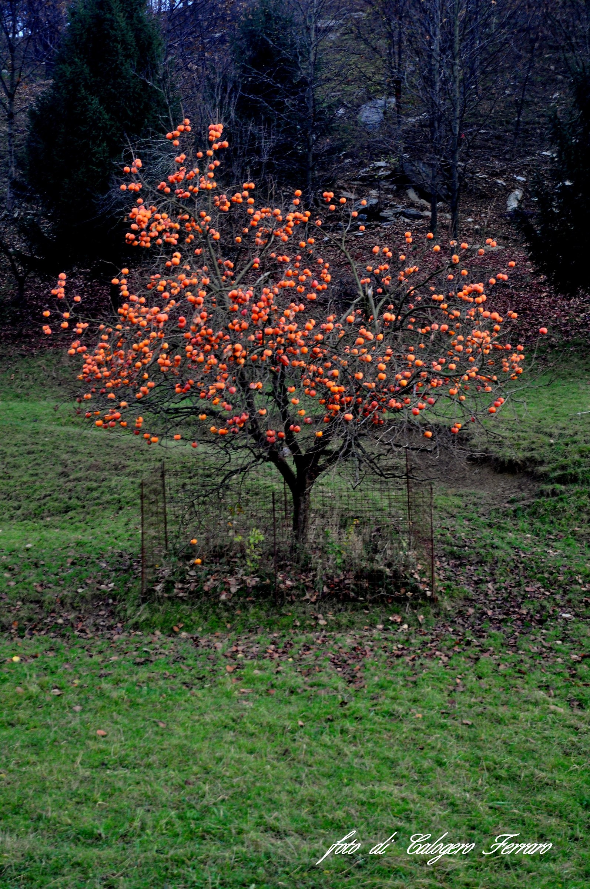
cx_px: 295
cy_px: 444
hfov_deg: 28.0
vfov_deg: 41.2
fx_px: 1183
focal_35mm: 48
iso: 720
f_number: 4.5
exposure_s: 1/60
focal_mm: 32
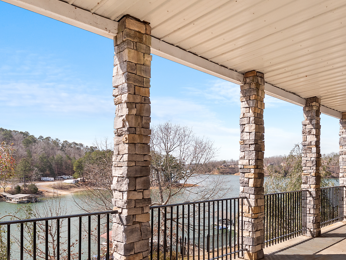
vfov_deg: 49.0
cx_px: 207
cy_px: 172
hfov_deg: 62.9
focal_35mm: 28
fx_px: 280
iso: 200
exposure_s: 1/400
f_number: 5.6
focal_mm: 8
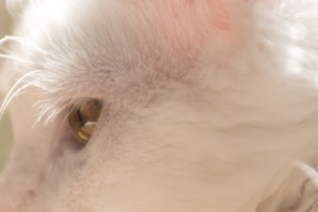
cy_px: 180
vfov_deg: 5.9
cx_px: 74
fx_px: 2059
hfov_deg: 8.8
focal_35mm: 233
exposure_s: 1/1000
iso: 280
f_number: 2.8
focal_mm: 65
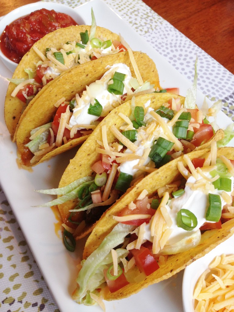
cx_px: 117
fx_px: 297
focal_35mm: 33
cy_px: 156
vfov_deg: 55.4
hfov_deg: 42.9
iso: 50
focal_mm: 4.12
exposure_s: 1/20
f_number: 2.4
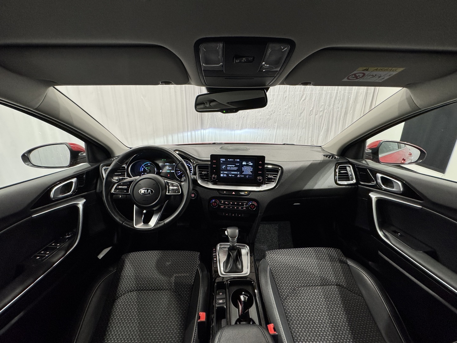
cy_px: 172
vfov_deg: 85.7
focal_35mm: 14
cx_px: 228
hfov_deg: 102.1
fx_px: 185
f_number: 2.2
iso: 250
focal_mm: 2.22
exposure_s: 1/100
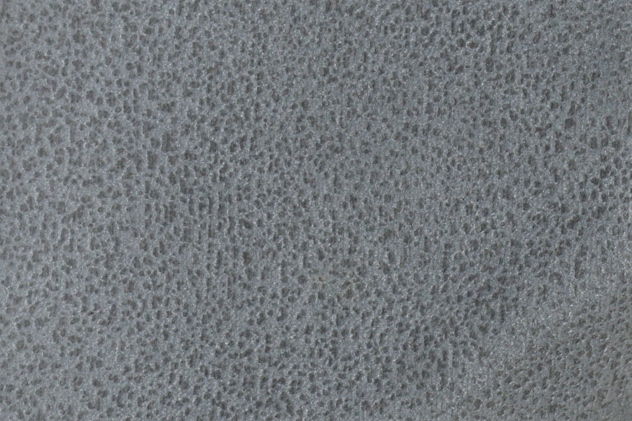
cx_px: 316
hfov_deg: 37.9
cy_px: 210
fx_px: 921
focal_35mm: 52
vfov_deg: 25.7
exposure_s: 1/5
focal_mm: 35
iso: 160
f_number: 14
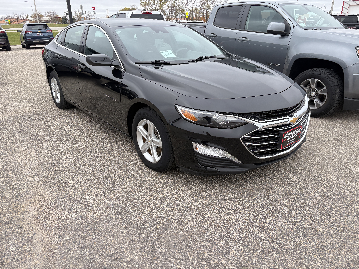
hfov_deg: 67.3
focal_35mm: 26
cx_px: 180
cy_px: 134
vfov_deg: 53.1
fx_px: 270
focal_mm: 5.96
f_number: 1.6
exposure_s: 1/496
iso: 50
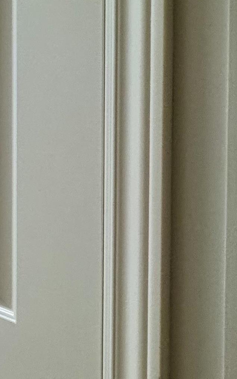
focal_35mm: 45
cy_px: 154
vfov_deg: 44.2
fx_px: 465
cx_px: -318
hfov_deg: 15.7
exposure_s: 1/120
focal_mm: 2.22
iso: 250
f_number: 2.2
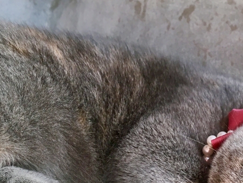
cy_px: 154
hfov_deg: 33.3
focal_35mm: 57
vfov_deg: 25.1
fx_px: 400
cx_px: 175
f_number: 2.2
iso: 25
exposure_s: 1/40
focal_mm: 4.15
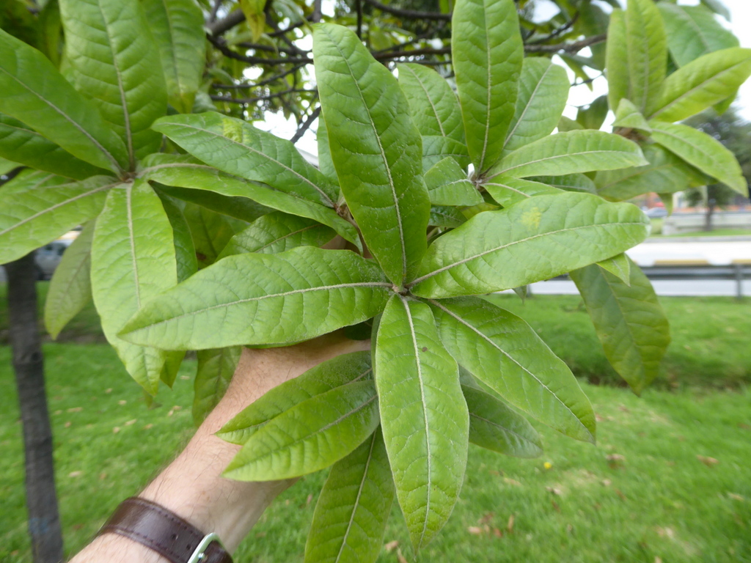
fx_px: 542
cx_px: 376
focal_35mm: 25
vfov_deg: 54.9
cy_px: 282
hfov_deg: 69.4
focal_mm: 4.3
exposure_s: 1/60
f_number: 3.3
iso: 100
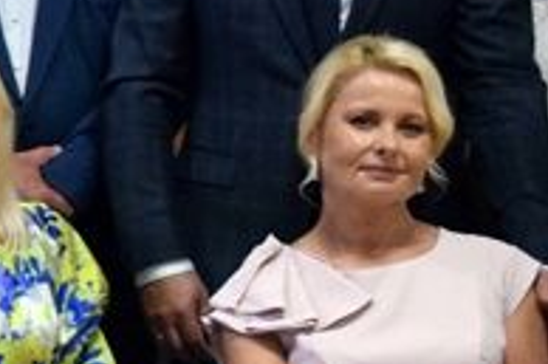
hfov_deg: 7.0
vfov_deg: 4.9
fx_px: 4243
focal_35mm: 279
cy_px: 214
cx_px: -664
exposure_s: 1/100
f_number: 4.5
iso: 4000
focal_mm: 40
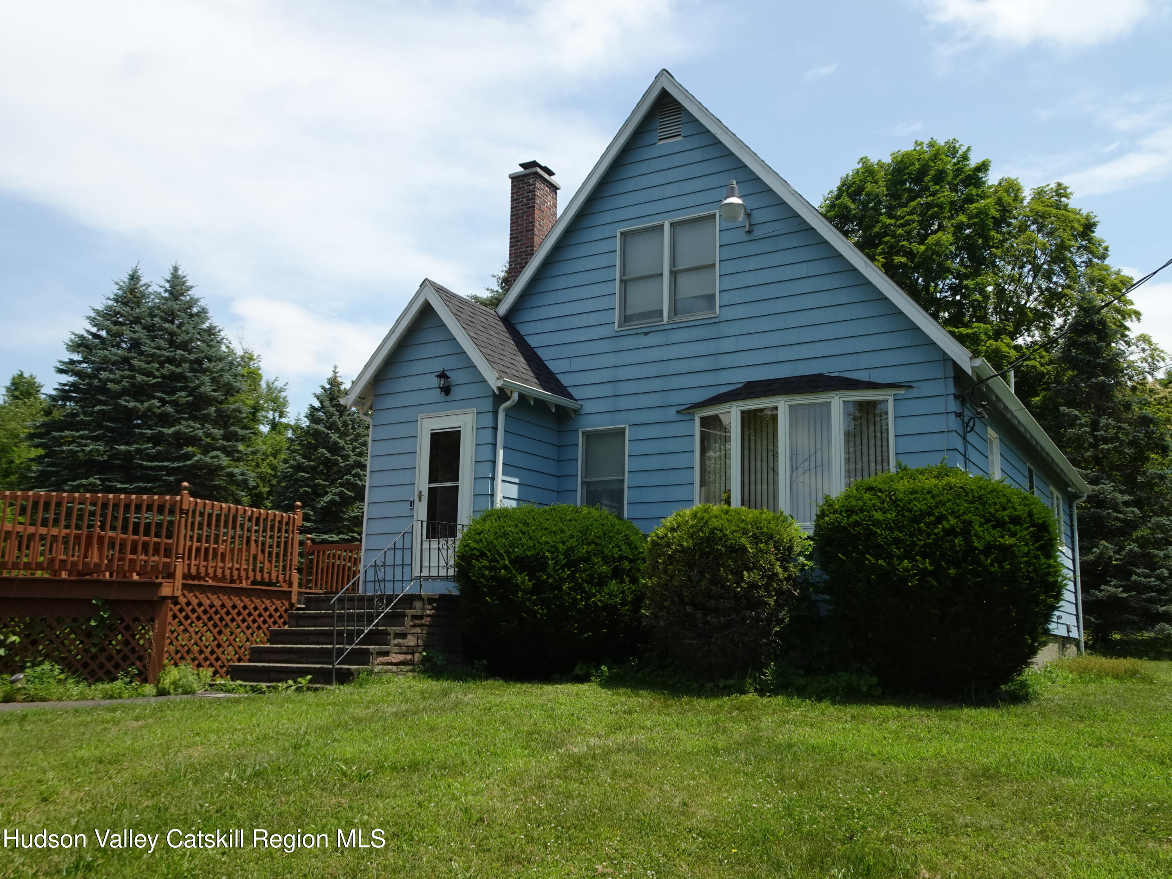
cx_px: 586
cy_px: 440
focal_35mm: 30
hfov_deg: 60.0
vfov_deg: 46.8
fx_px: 1016
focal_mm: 5.11
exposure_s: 1/800
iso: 80
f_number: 3.5
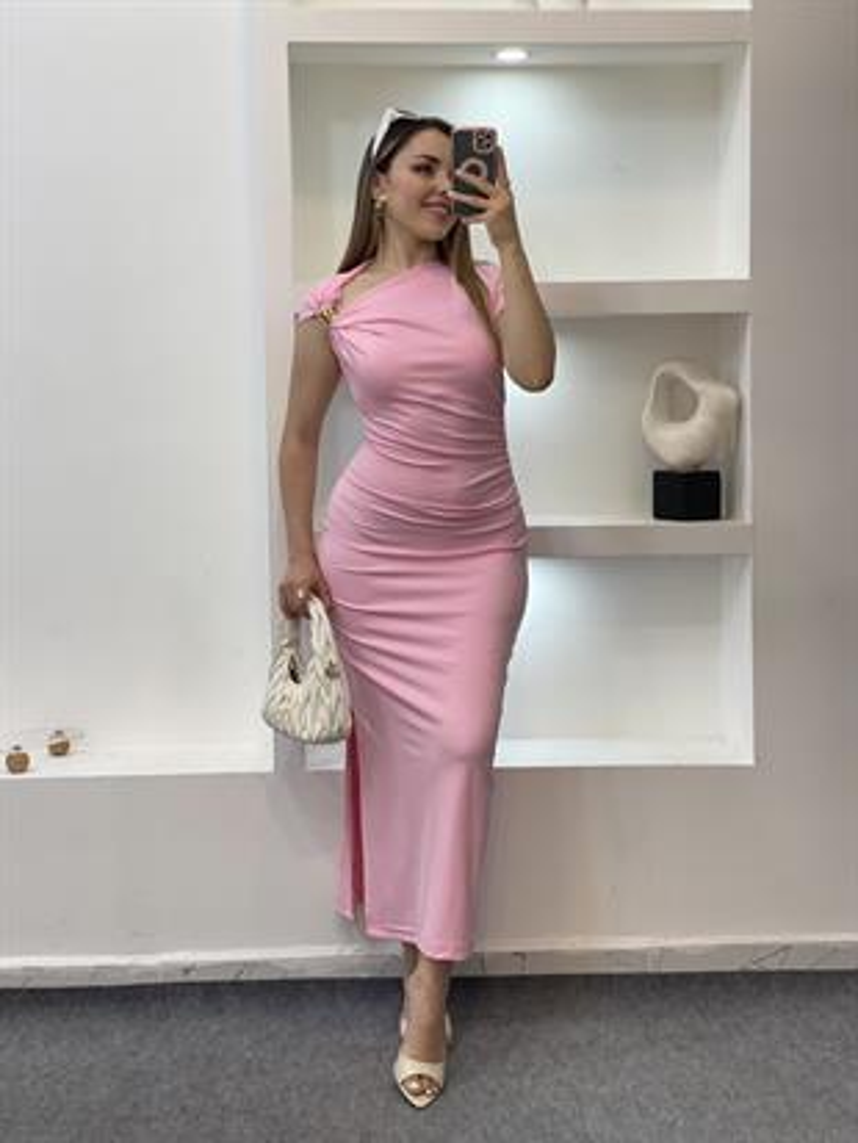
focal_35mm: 52
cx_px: 429
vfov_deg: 36.8
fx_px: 1718
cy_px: 572
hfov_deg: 28.0
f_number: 2
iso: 64
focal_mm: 6
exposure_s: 1/100
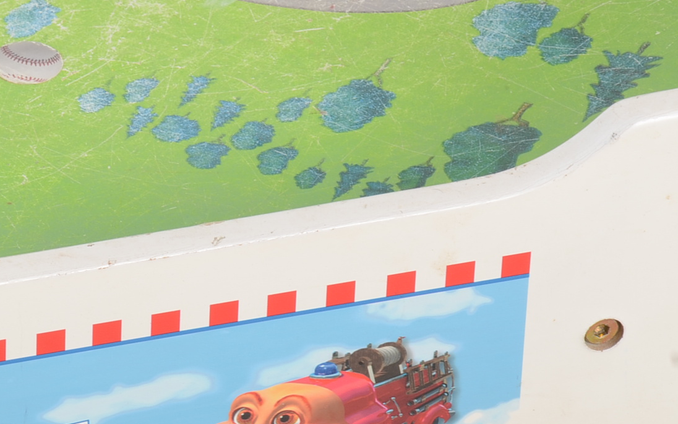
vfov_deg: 3.6
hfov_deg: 5.8
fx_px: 6655
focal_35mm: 360
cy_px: 263
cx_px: -29
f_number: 14
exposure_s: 1/160
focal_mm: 105
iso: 125
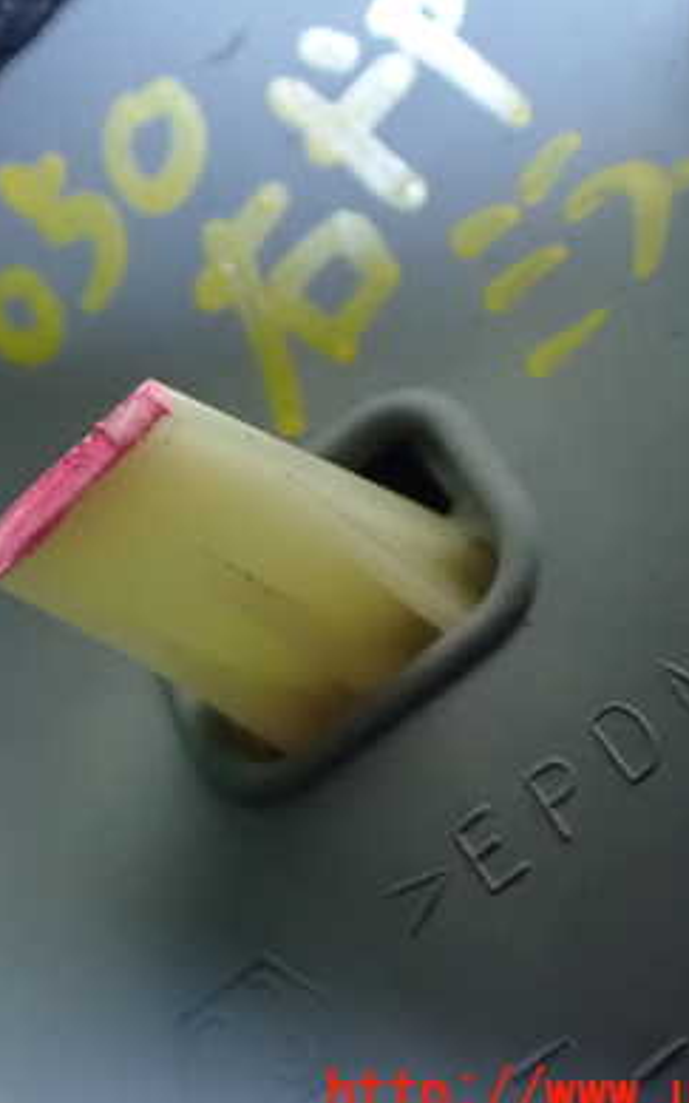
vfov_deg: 41.0
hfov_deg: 25.8
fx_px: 1473
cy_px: 493
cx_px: 116
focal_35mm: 49
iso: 1600
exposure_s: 1/25
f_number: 2.3
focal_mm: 5.4
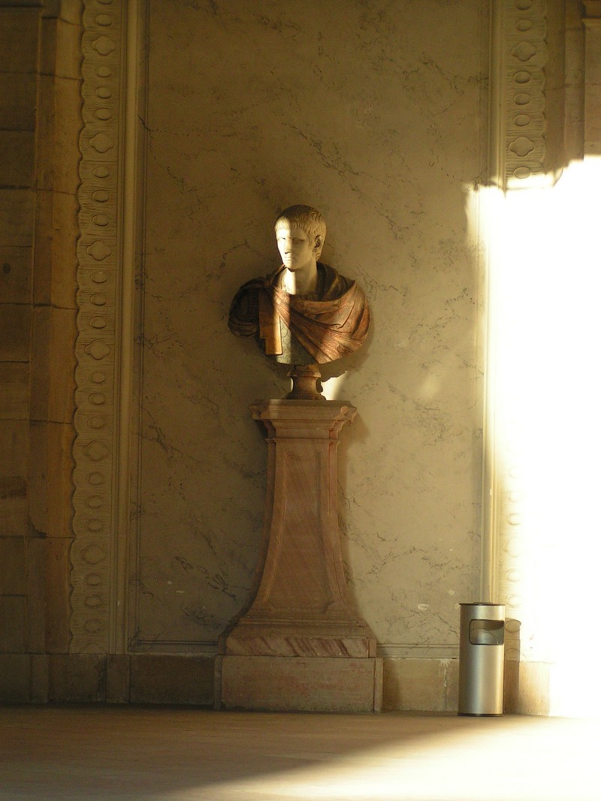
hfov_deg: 10.9
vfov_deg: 14.5
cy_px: 400
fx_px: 3149
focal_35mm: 136
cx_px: 300
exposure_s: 1/200
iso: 125
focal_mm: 20.9
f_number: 3.5
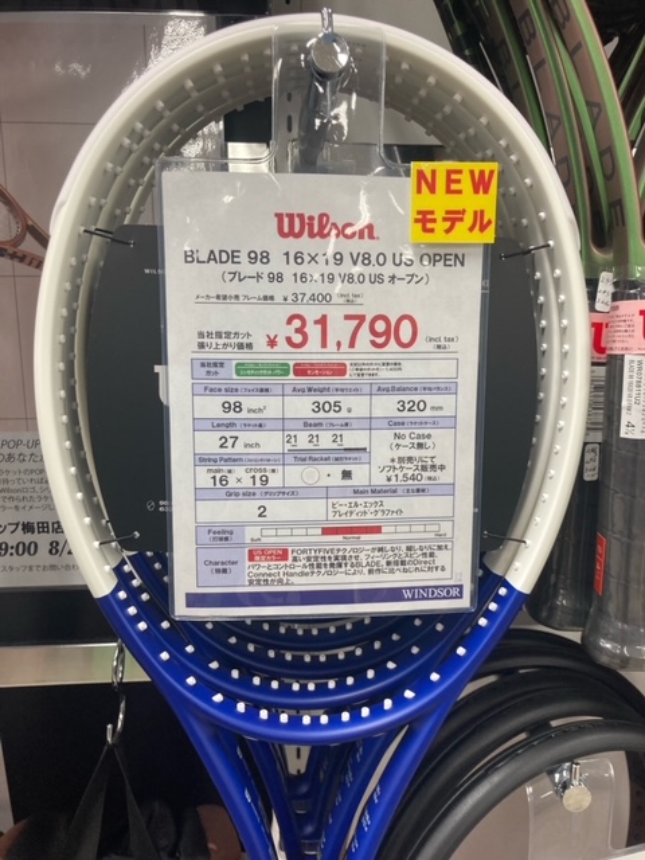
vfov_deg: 63.4
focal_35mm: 28
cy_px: 430
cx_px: 322
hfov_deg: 49.7
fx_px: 696
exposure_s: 1/60
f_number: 1.8
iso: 64
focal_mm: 3.99
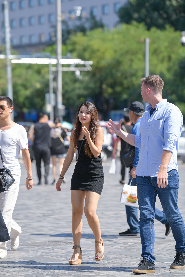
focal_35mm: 160
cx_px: 92
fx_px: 1233
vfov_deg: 12.8
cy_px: 138
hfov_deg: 8.6
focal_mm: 160
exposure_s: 1/800
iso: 90
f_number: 3.5
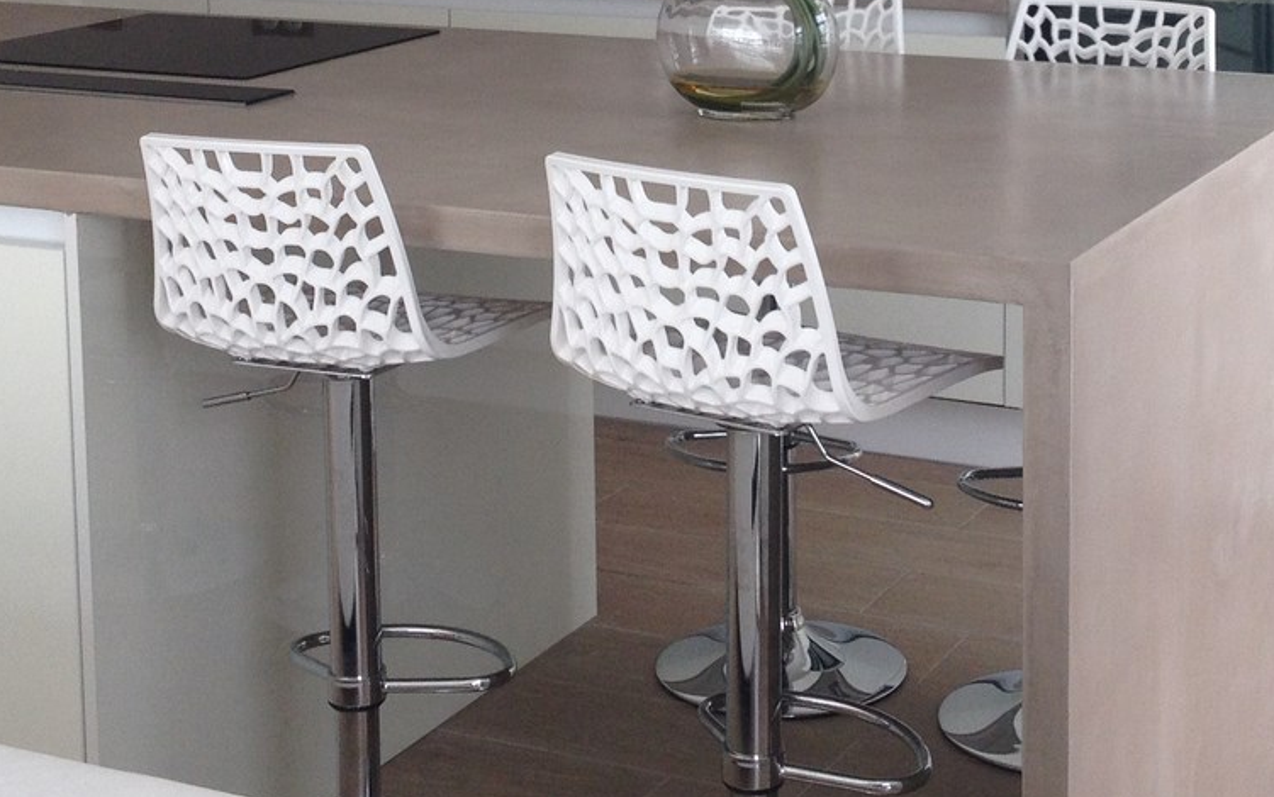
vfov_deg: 16.2
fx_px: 2744
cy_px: 19
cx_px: 724
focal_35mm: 79
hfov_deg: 26.1
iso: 80
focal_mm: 4.28
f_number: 2.4
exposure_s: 1/120
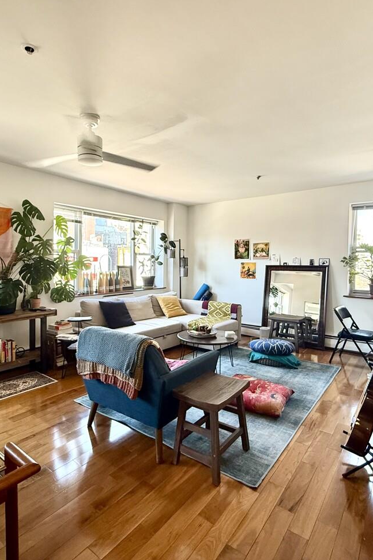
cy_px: 273
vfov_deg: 84.0
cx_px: 170
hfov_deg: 61.8
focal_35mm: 20
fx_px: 311
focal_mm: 2.22
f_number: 2.2
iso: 320
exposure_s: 1/99
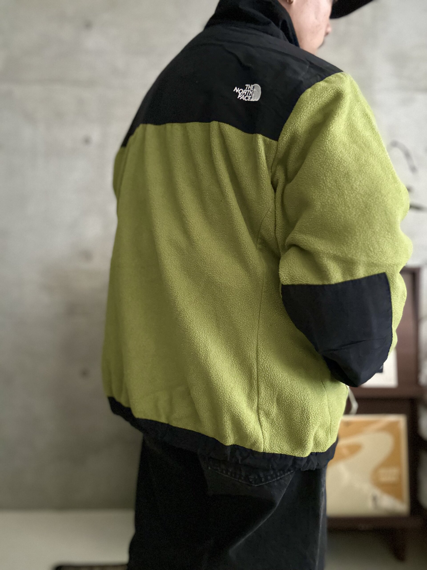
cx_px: 214
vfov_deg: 60.0
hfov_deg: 46.8
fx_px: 493
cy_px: 285
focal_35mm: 30
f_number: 1.9
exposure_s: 1/22
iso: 640
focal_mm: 2.69
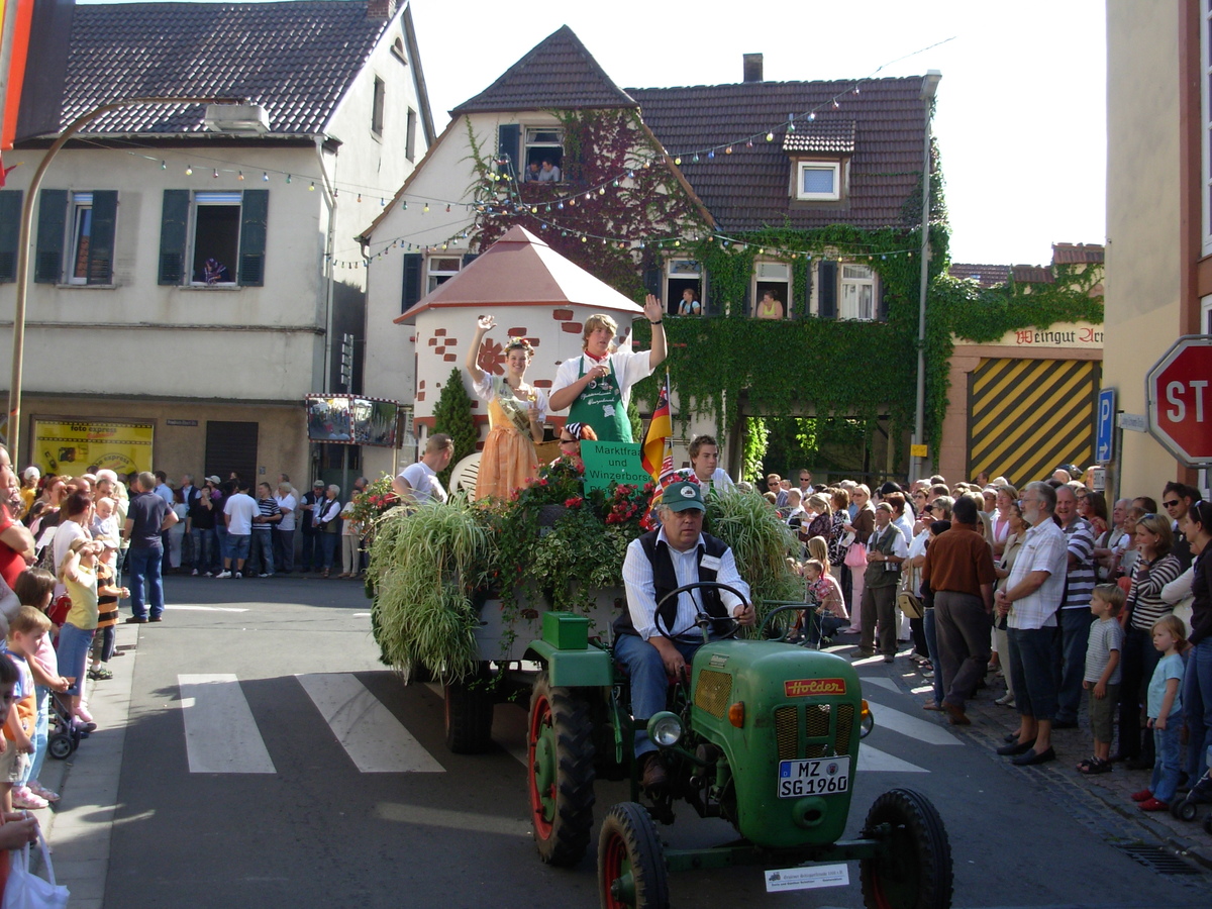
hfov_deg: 49.0
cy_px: 454
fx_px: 1330
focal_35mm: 38
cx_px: 606
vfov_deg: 37.7
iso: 50
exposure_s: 1/430
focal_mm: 6.3
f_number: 2.9
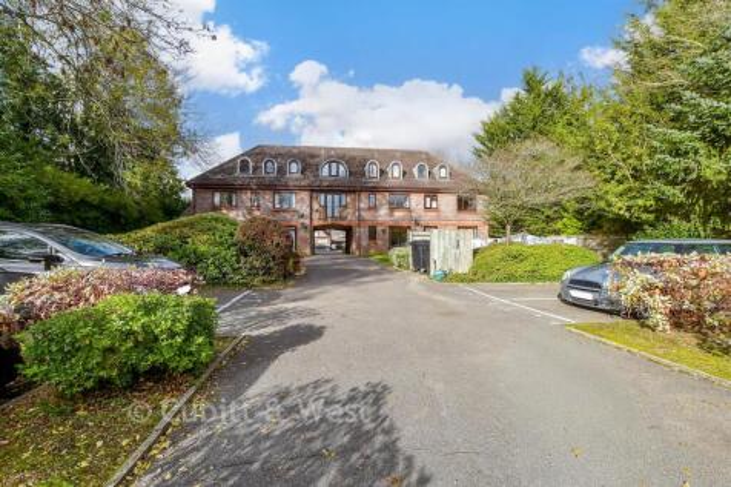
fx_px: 304
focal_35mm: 15
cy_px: 244
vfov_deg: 77.3
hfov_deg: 100.4
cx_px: 366
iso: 160
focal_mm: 10
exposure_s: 1/250
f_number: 8
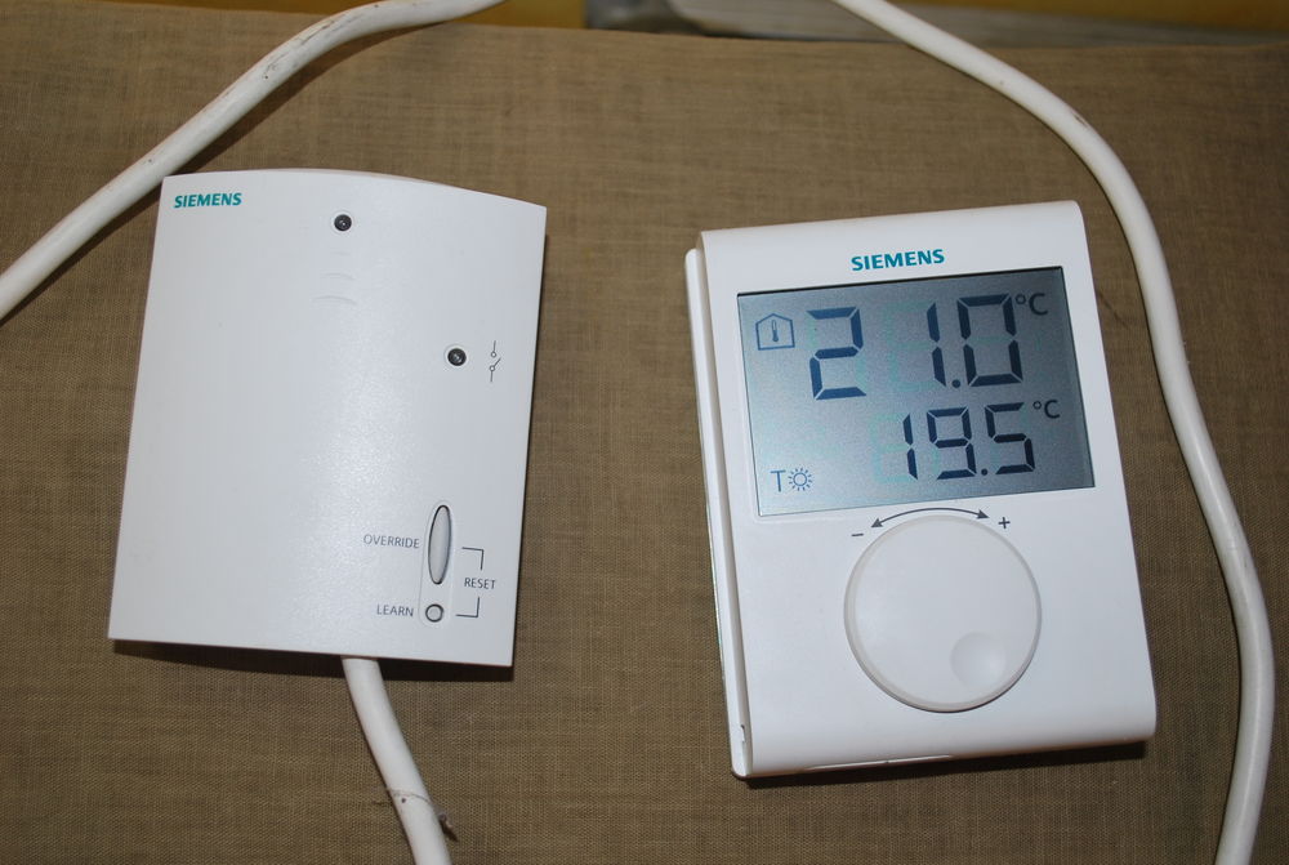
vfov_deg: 32.0
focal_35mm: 42
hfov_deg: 46.3
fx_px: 1507
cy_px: 432
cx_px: 644
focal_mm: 28
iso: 200
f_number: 4.5
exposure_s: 1/60
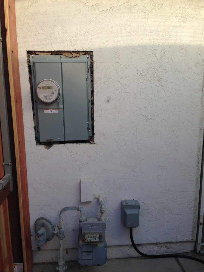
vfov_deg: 55.4
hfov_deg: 42.9
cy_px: 136
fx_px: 259
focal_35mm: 33
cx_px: 102
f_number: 2.4
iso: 50
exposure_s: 1/324
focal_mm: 4.12
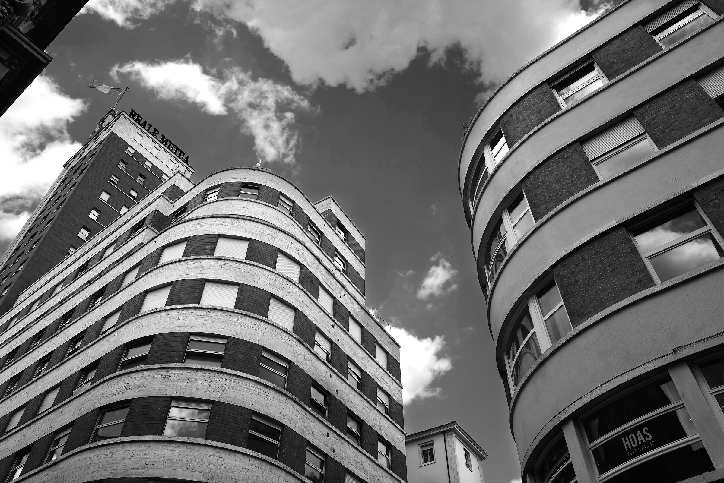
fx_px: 563
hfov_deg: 65.5
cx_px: 362
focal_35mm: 28
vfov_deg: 46.4
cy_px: 242
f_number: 7.1
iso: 100
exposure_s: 1/500
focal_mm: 28
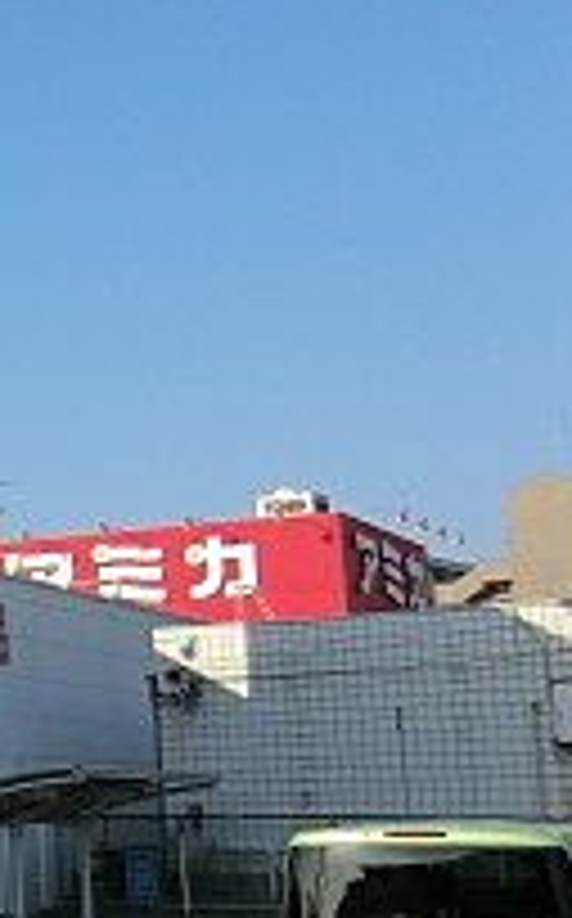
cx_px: -797
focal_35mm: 80
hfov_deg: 12.7
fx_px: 2001
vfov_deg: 25.8
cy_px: 513
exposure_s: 1/1000
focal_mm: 4.3
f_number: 3.2
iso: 80
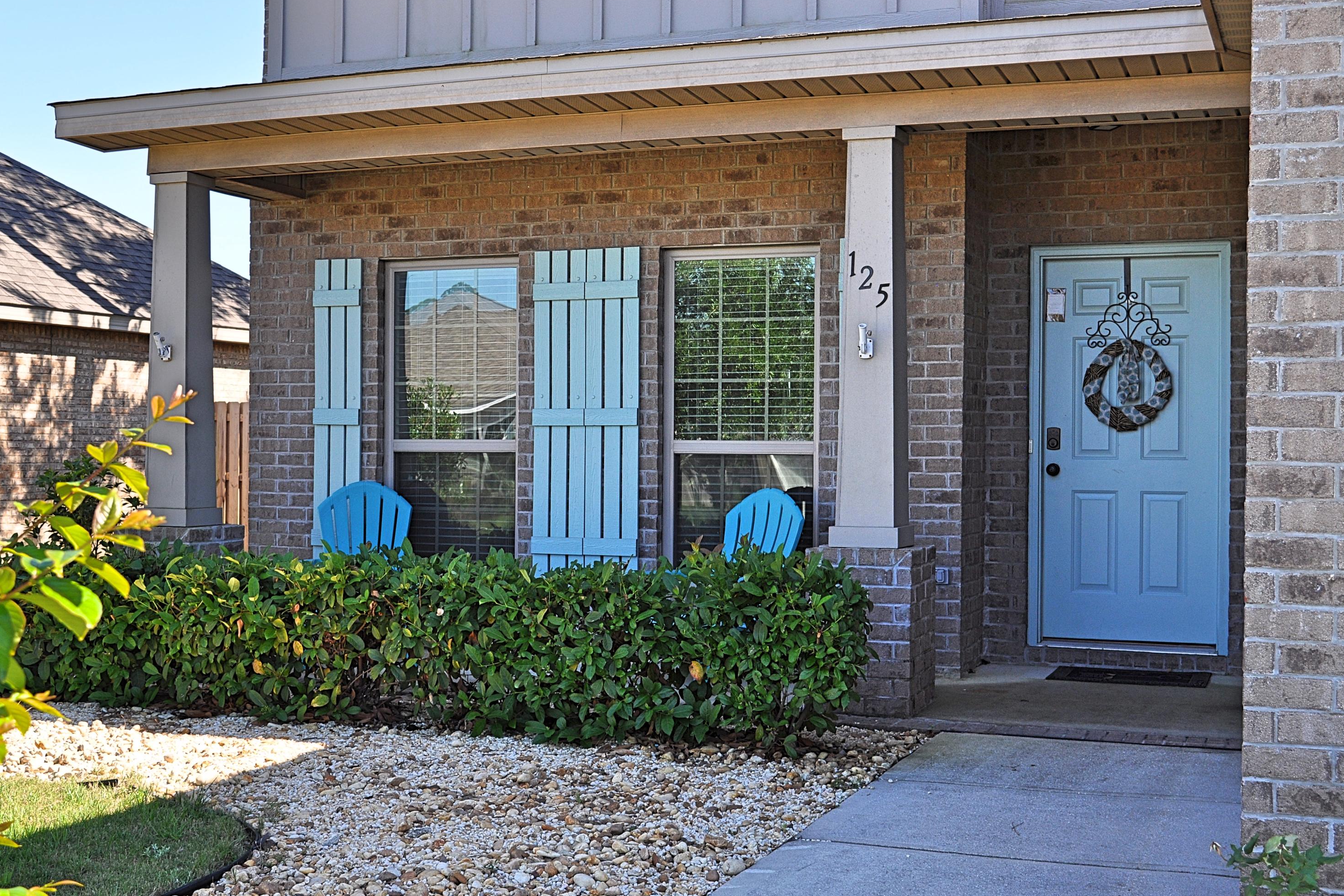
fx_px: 1717
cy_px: 450
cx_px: 658
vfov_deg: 29.2
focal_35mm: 46
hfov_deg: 42.7
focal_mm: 30
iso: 200
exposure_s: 1/200
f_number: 7.1
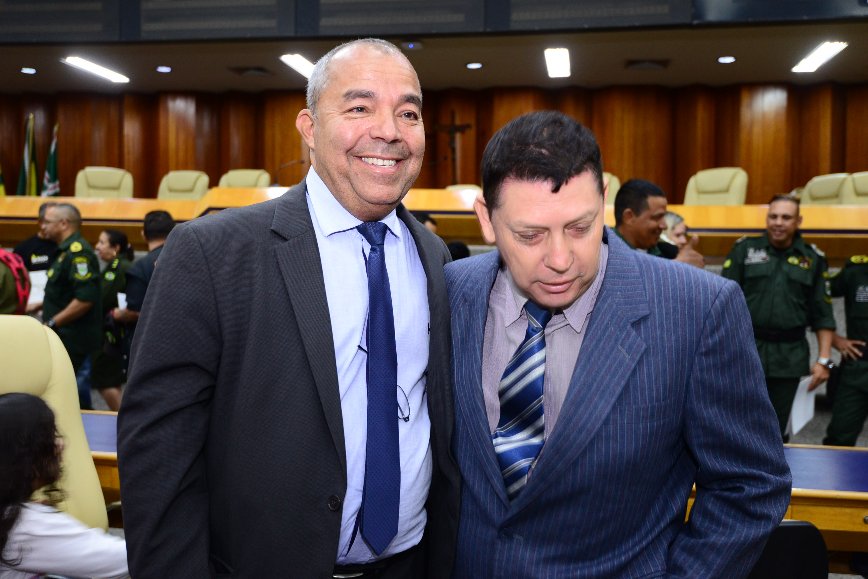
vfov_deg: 37.9
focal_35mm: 35
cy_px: 290
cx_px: 434
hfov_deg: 54.4
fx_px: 844
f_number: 4
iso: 1600
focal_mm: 35
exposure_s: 1/60
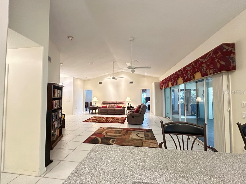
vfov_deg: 85.7
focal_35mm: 14
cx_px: 123
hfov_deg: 102.1
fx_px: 99
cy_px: 92
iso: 1250
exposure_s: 1/60
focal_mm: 2.22
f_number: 2.2
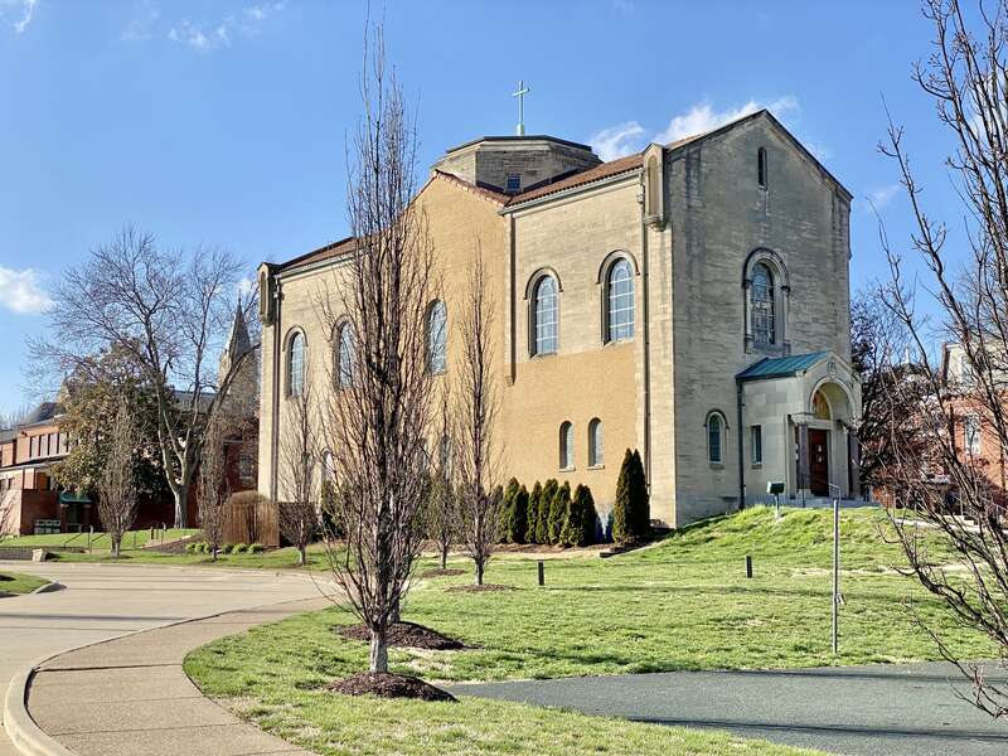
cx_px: 504
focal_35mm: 52
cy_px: 378
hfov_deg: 36.8
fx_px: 1514
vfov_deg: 28.0
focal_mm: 6
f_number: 2
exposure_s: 1/1497
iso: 20
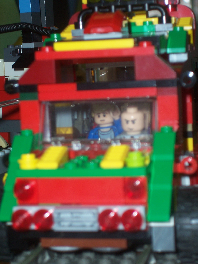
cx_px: 99
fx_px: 778
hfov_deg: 14.5
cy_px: 132
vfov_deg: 19.3
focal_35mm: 102
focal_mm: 16.8
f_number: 4.6
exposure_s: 1/90
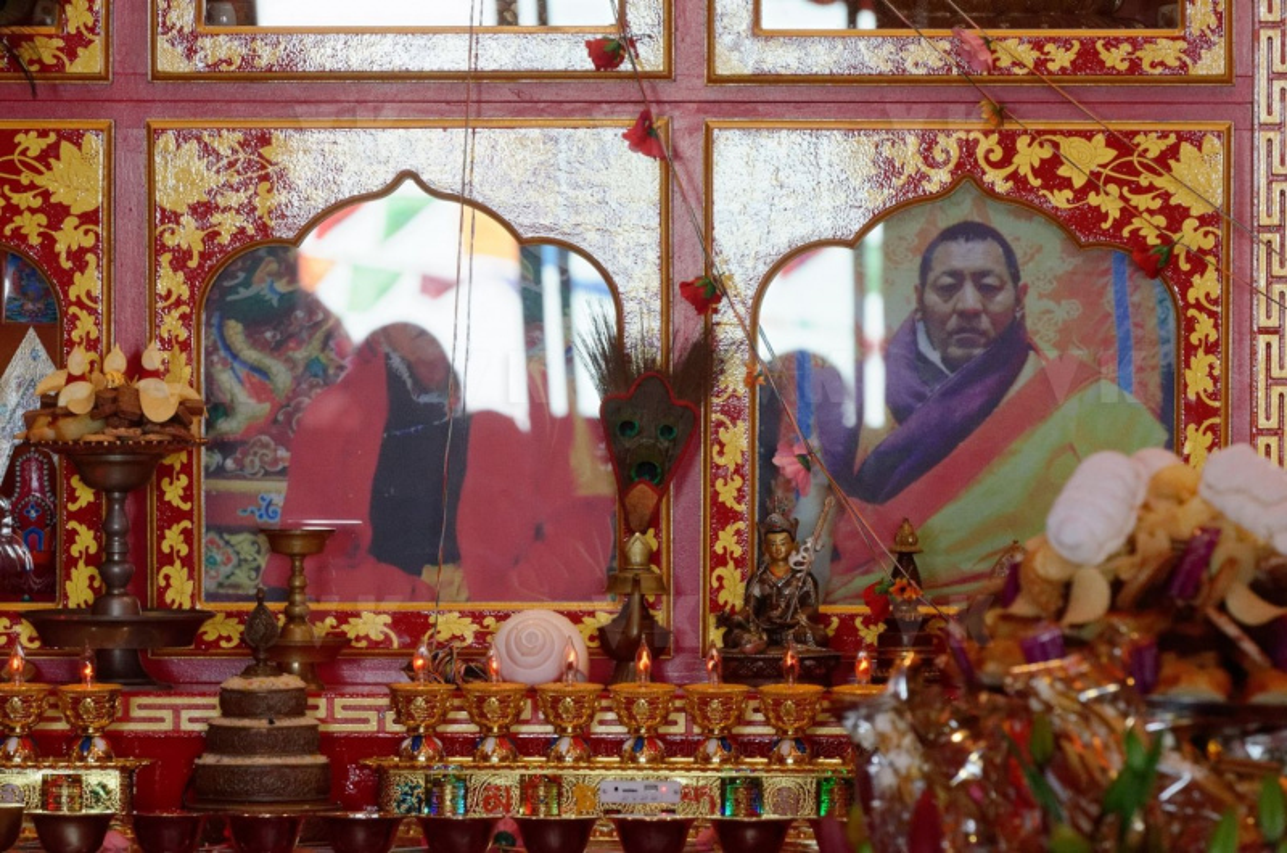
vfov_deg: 4.9
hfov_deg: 7.4
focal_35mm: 278
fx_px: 9901
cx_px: 644
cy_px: 426
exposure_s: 1/500
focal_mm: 185
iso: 2000
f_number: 5.6
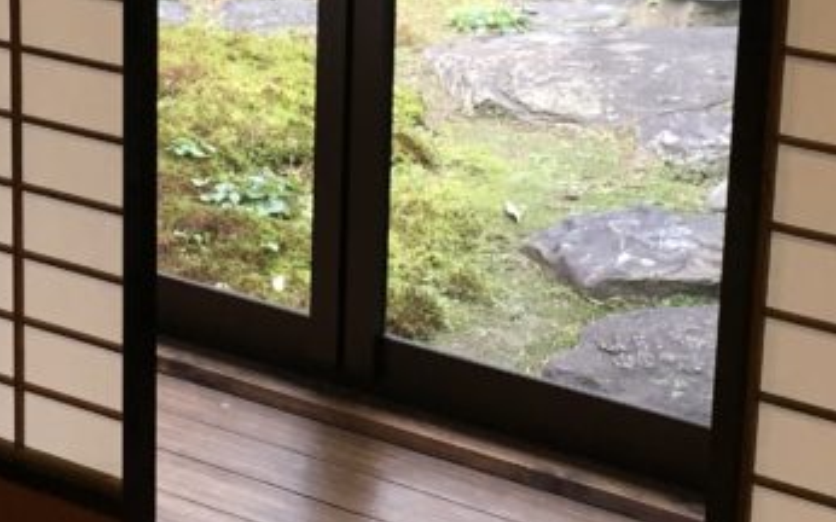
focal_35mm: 91
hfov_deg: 22.8
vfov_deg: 14.1
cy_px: -41
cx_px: 375
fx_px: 2073
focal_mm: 4.15
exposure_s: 1/30
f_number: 2.2
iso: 40
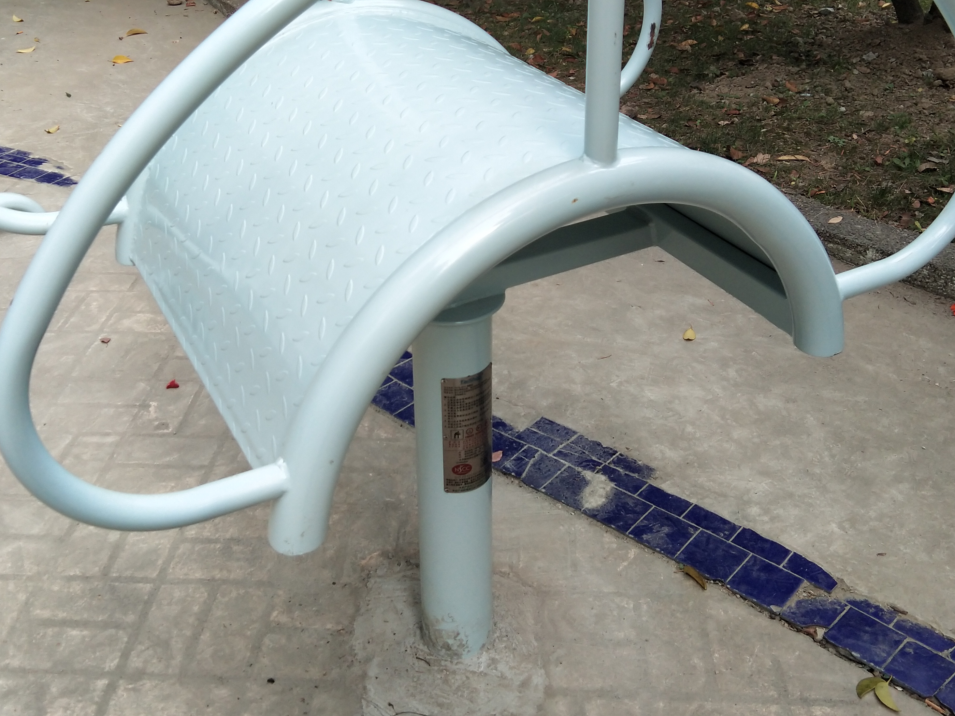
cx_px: 462
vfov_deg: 32.7
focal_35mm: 44
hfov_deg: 42.9
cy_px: 254
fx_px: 1214
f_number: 2.2
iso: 50
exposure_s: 1/215
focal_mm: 3.69
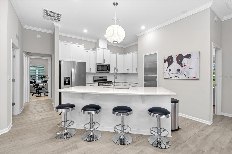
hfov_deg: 96.7
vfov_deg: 73.7
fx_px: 103
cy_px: 77
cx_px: 116
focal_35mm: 16
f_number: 8
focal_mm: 16
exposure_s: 1/1.67
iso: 400
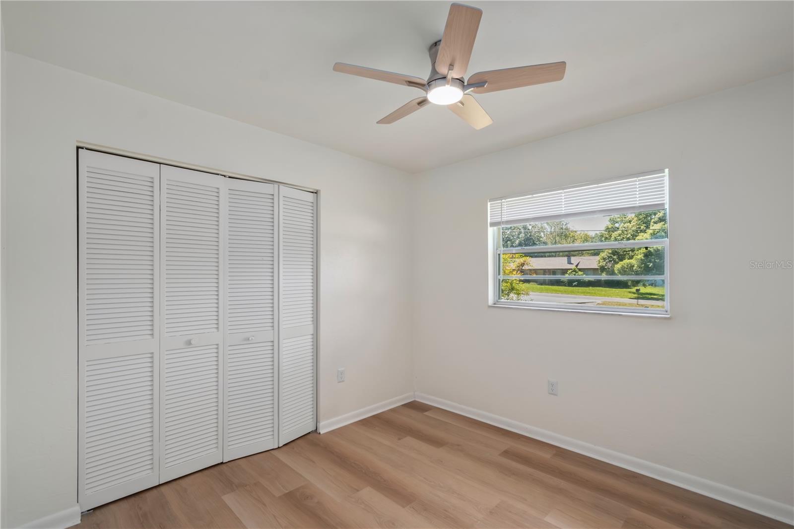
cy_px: 264
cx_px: 397
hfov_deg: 100.4
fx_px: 331
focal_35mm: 15
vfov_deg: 77.3
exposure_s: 1/8
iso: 250
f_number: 9
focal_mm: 10
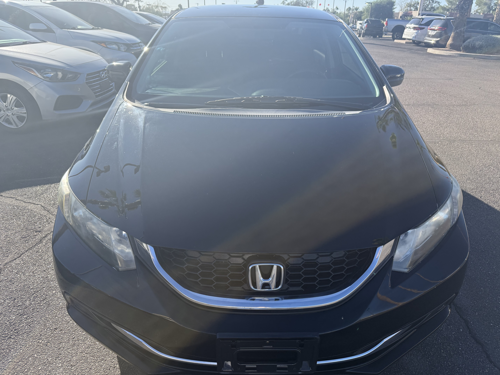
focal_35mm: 24
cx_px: 250
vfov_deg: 56.8
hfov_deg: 71.6
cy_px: 188
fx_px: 347
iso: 100
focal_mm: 6.76
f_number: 1.78
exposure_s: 1/2525
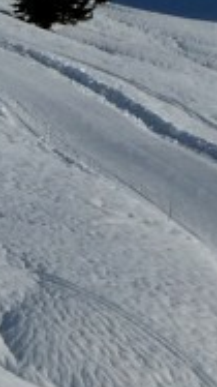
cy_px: -441
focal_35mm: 308
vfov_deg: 6.7
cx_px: -692
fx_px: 3155
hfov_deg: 3.7
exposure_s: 1/800
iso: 80
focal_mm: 7.8
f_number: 7.1
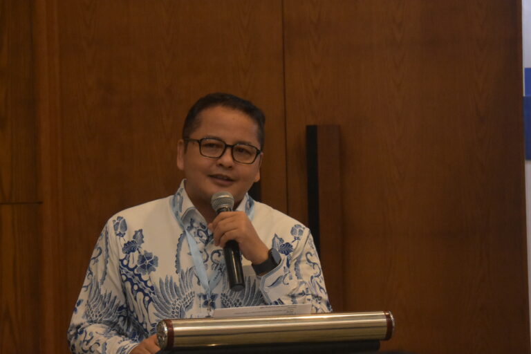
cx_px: 266
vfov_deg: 7.6
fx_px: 2655
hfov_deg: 11.4
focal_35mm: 180
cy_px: 177
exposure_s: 1/60
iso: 5000
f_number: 11
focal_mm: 120
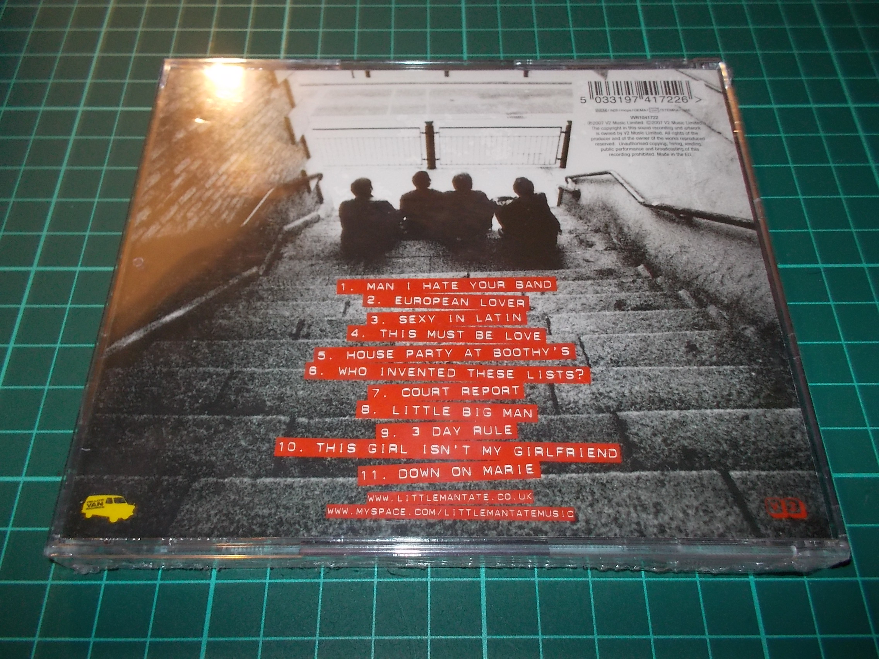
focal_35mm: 29
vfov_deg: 48.2
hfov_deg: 61.7
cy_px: 330
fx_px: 736
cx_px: 440
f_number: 3.3
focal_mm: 4.1
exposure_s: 1/30
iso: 200
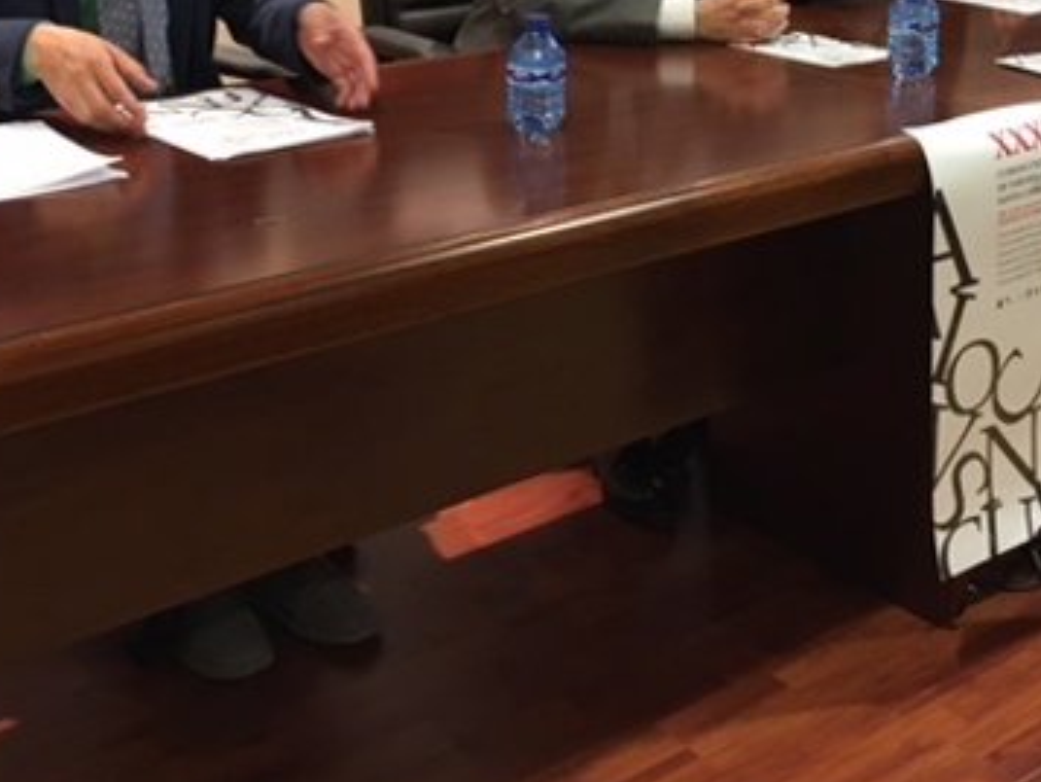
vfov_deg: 25.3
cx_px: 682
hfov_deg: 34.1
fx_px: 1685
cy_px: 76
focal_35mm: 56
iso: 200
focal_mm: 4.15
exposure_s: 1/33
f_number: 2.2
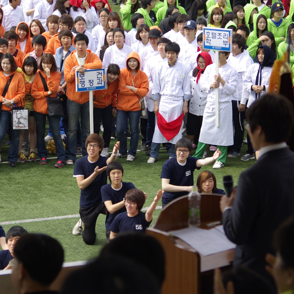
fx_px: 1624
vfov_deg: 10.3
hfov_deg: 10.3
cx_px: 97
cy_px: 147
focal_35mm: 169
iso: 100
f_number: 5.6
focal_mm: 88
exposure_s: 1/180
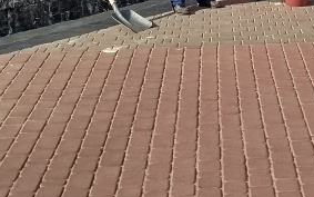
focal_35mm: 90
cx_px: 315
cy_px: -155
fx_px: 770
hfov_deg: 22.2
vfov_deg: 13.2
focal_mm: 5.31
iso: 50
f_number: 1.7
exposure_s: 1/1145
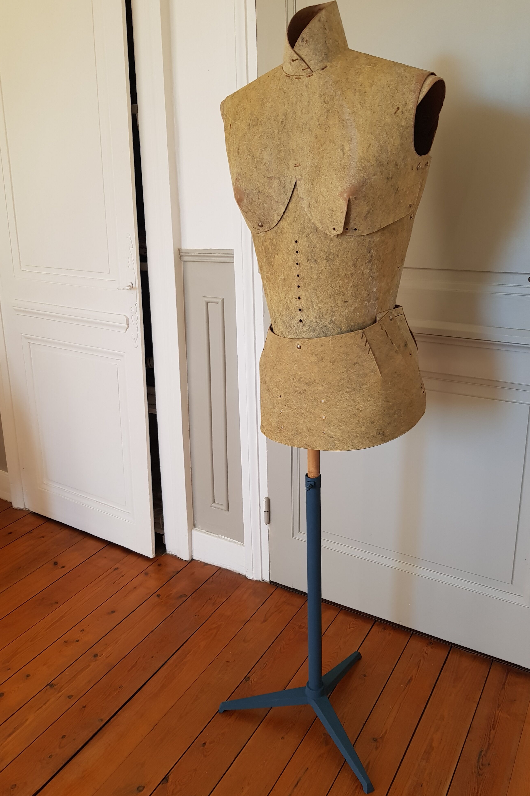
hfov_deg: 46.4
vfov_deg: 65.5
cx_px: 255
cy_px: 393
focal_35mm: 28
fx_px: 618
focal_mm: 4.2
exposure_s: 1/50
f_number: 1.7
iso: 64
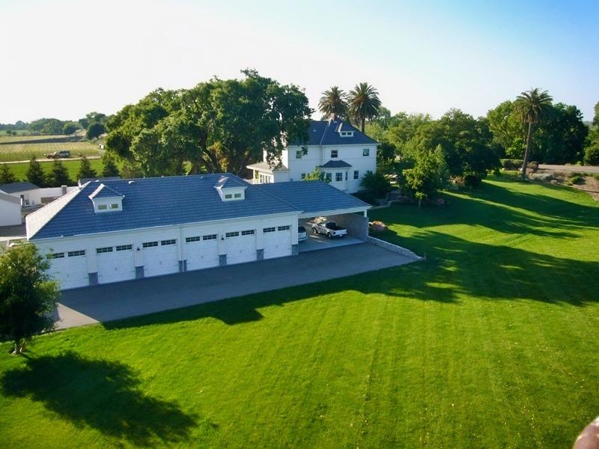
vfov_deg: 49.7
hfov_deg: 63.4
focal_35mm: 28
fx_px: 485
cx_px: 300
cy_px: 224
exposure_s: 1/160
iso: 80
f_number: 5.6
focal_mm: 4.6
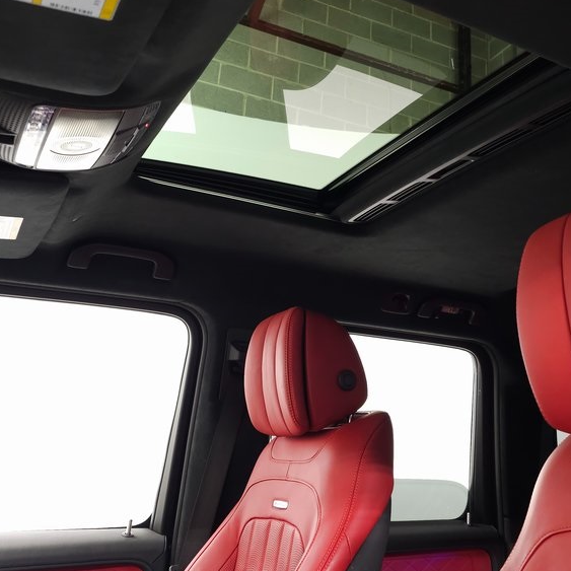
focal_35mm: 37
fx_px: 691
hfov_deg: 44.3
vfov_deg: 44.5
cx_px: 382
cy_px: 213
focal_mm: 6.3
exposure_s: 1/60
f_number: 1.7
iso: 250
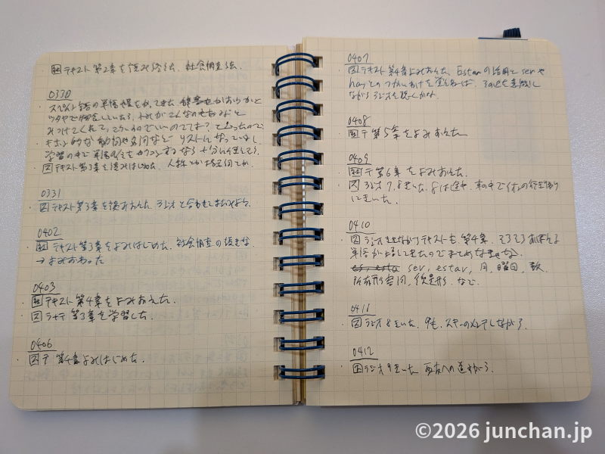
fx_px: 419
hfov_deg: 71.6
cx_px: 302
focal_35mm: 24
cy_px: 227
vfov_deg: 56.8
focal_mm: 4.53
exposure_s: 1/120
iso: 346
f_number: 1.7
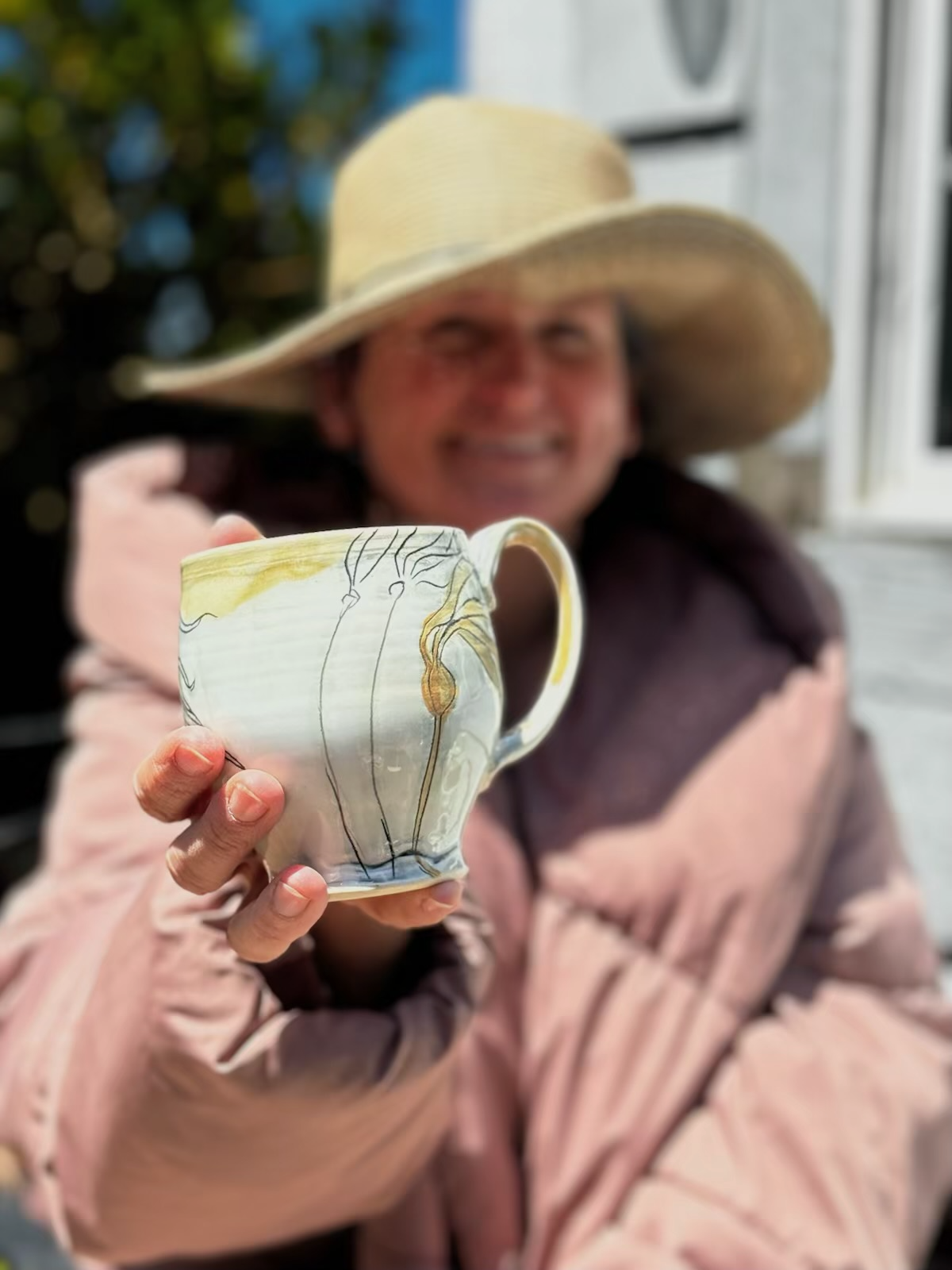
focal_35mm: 48
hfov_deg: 30.3
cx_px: 476
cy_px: 635
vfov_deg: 39.7
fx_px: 1760
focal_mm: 6.76
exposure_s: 1/3425
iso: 64
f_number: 1.78
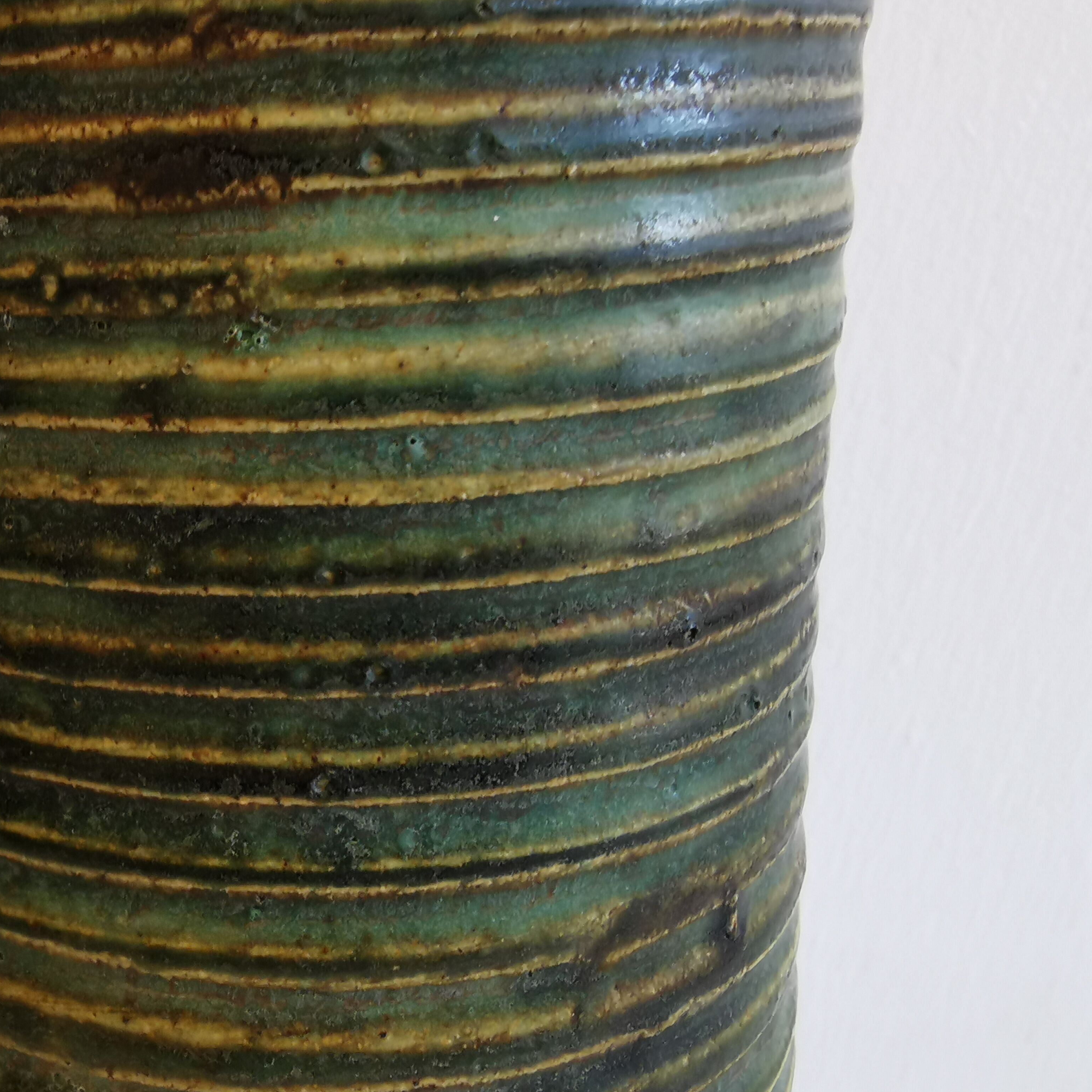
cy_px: 479
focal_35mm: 38
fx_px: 1356
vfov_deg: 43.8
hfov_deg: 42.4
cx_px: 257
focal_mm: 2.35
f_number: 2.2
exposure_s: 1/60
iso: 80
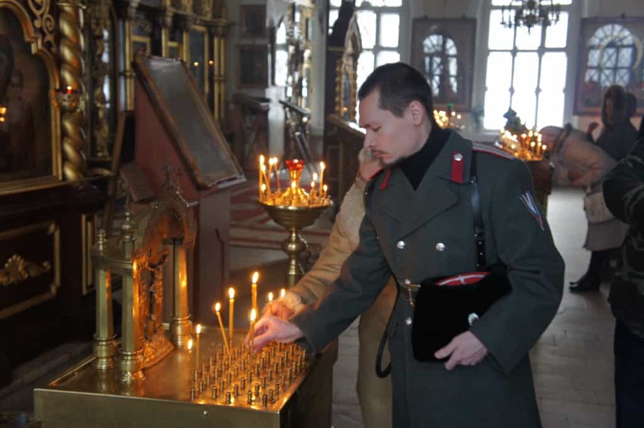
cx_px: 322
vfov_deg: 29.8
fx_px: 804
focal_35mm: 45
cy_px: 214
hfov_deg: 43.6
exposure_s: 1/40
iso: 1600
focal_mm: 30
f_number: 4
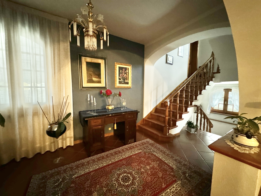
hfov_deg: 102.1
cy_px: 98
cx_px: 130
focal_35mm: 14
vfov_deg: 85.7
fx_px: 106
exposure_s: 1/33
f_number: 2.2
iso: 1000
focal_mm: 2.22
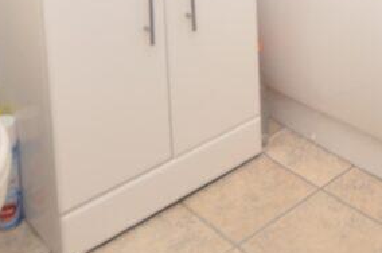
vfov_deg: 20.1
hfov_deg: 35.7
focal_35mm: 54
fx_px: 572
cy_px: -166
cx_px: 307
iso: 400
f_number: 4
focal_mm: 10
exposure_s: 1/60
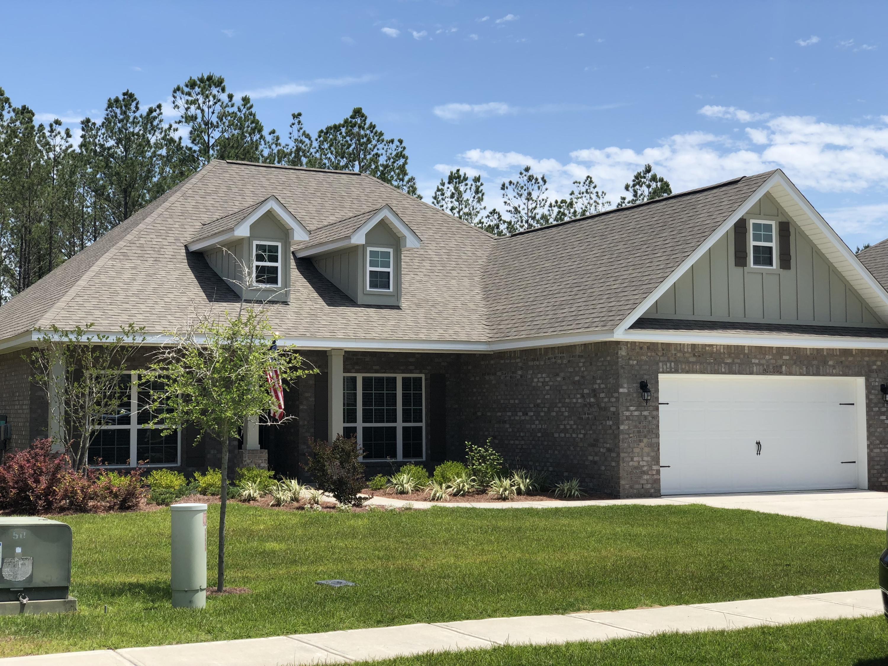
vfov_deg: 28.0
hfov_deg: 36.8
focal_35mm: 52
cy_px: 333
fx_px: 1334
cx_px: 444
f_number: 2.4
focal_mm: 6
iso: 16
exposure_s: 1/960
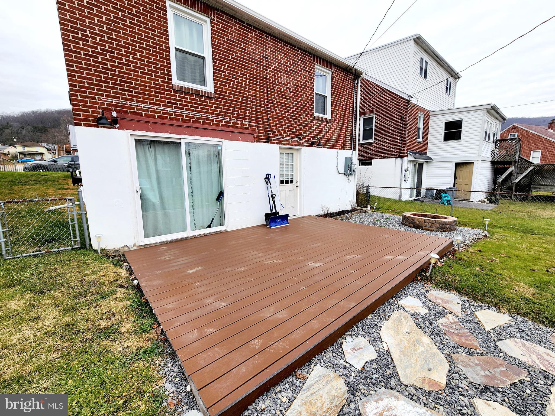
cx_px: 278
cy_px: 208
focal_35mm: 13
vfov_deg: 89.9
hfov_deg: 106.2
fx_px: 208
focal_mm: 2.2
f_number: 2.2
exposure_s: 1/667
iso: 50
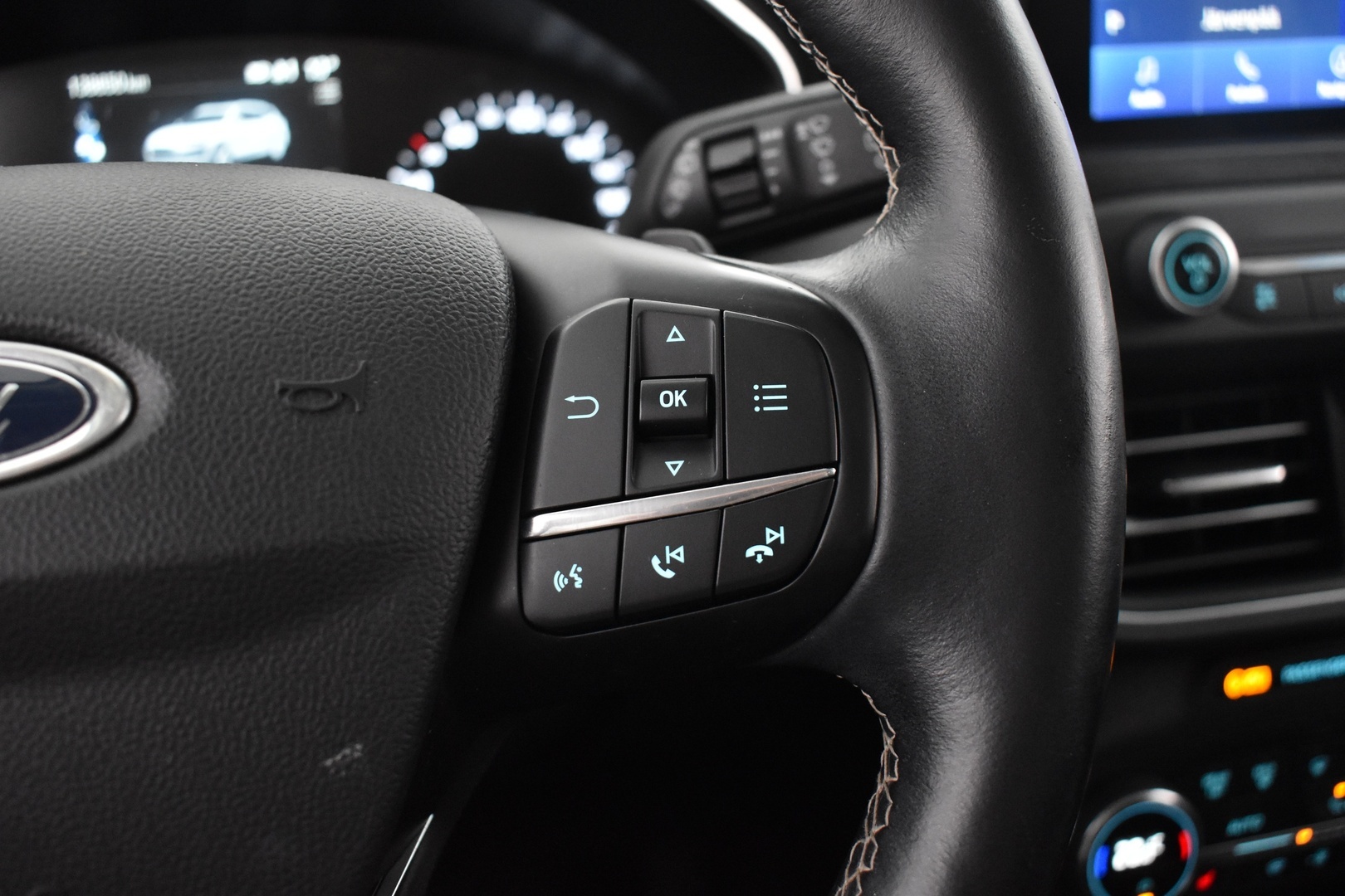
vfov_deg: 40.0
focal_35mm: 33
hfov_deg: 57.2
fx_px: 1233
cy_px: 448
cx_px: 672
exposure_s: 1/25
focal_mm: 22
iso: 3200
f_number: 3.8
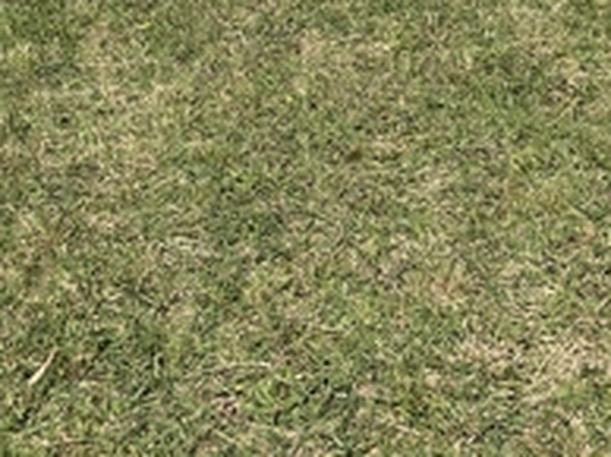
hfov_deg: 32.3
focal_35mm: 59
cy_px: -6
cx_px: 428
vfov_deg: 23.6
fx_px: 1040
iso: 50
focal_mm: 5.7
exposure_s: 1/5587
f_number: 1.5
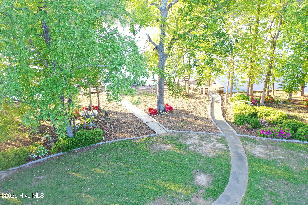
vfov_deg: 46.4
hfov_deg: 65.5
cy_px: 102
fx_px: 240
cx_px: 154
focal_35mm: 28
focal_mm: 10.26
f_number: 3.2
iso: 100
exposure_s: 1/30
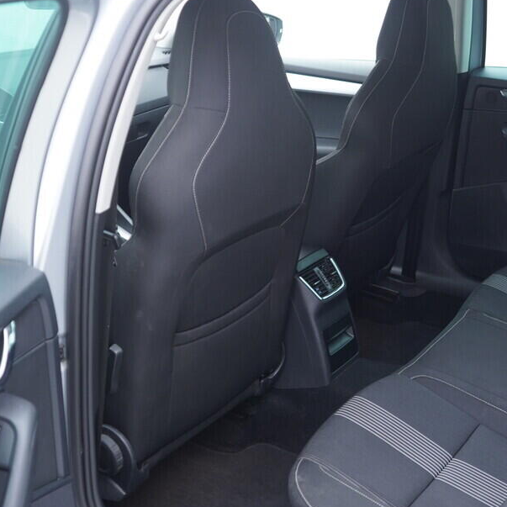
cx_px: 319
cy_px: 254
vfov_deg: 32.8
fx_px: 862
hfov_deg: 32.6
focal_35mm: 52
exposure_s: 1/40
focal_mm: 24
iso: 400
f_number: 2.8
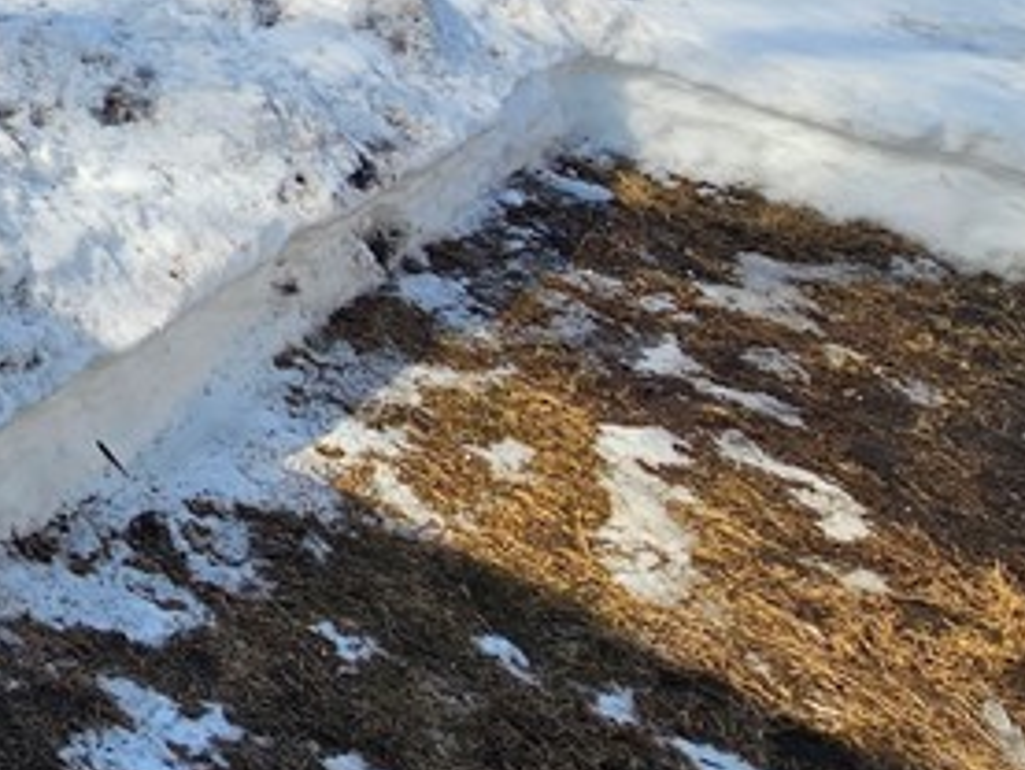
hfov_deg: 28.0
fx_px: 1422
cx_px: -481
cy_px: -44
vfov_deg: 28.0
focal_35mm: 48
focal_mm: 2.2
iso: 50
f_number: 2.2
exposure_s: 1/1148
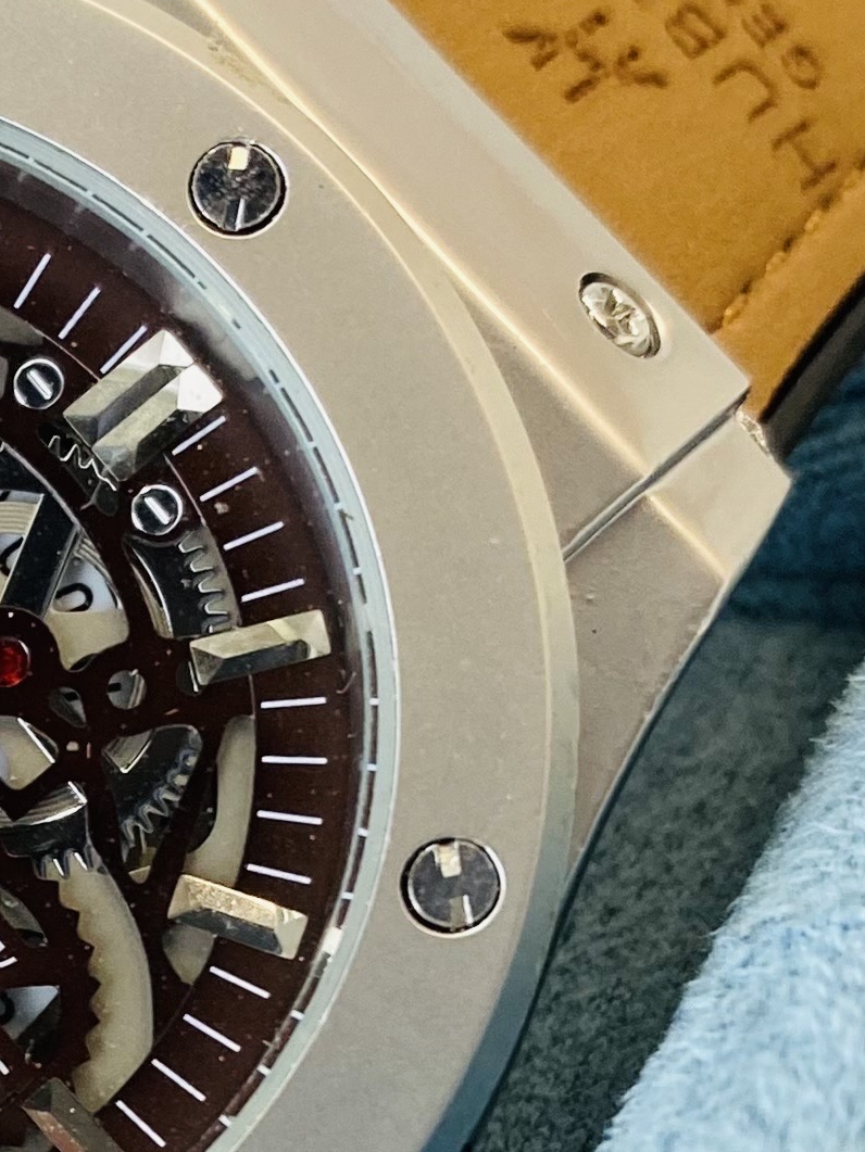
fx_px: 3165
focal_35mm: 95
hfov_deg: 14.8
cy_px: 1208
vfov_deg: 19.9
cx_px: -303
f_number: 1.8
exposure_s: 1/100
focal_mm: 4.25
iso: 100
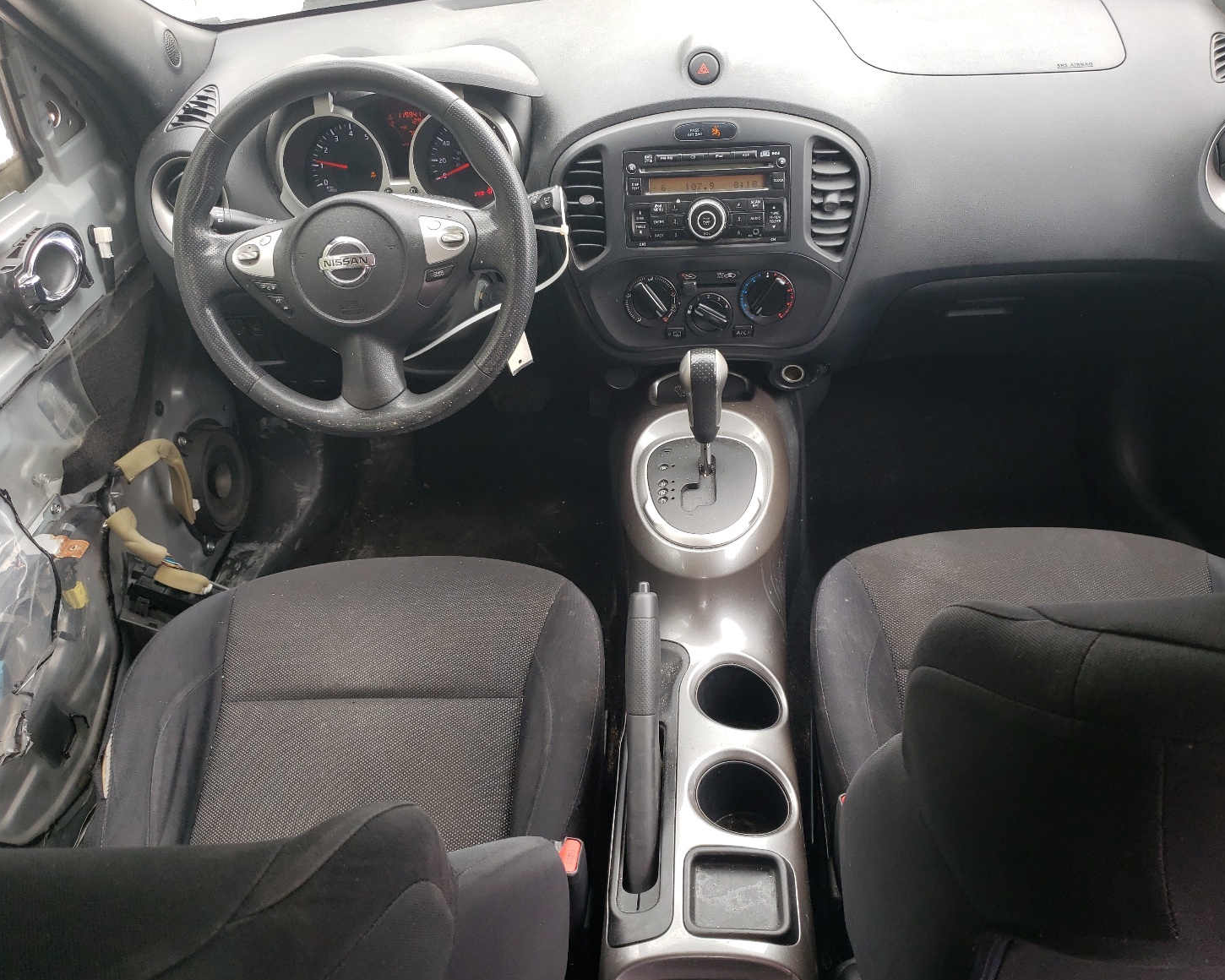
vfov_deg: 51.5
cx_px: 648
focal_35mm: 28
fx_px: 1015
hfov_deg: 62.2
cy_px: 486
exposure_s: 1/145
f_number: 1.5
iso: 50
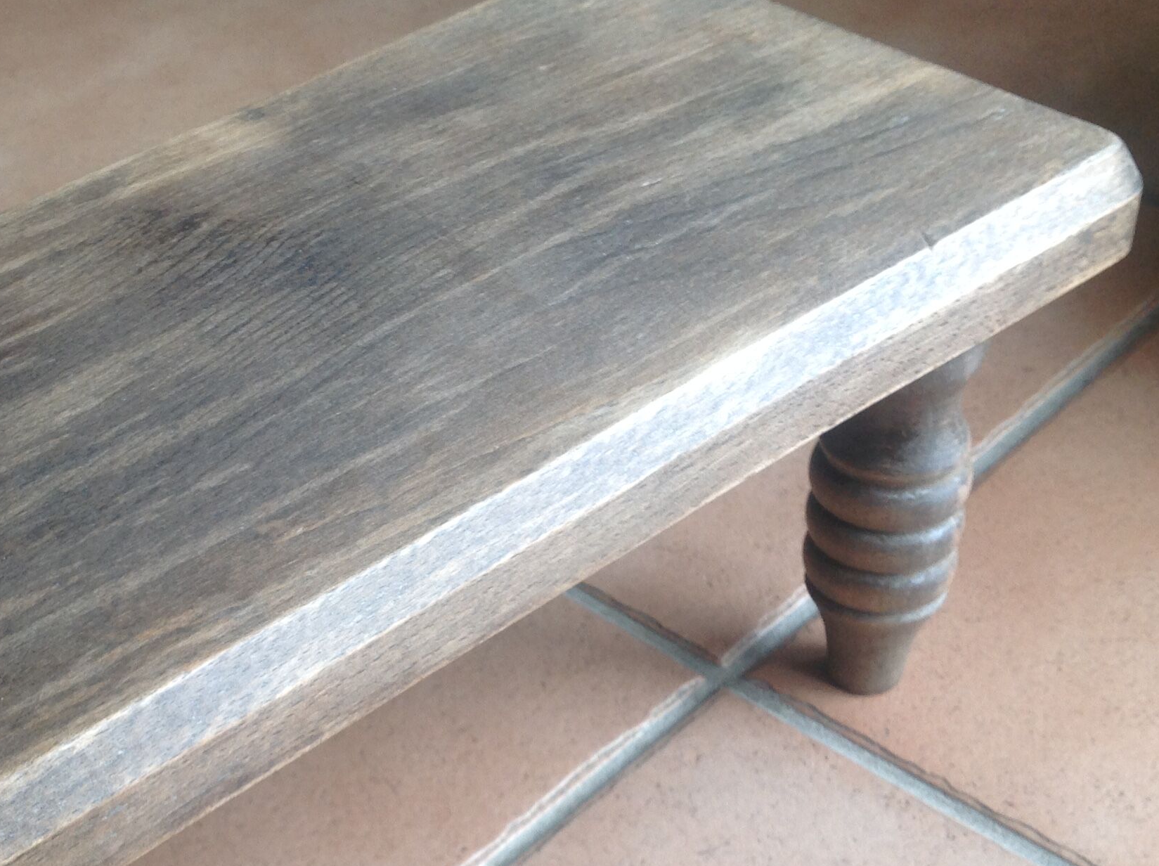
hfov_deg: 34.5
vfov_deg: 26.3
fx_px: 1839
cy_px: 609
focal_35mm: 55
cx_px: 352
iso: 50
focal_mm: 4.28
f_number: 2.4
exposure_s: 1/40
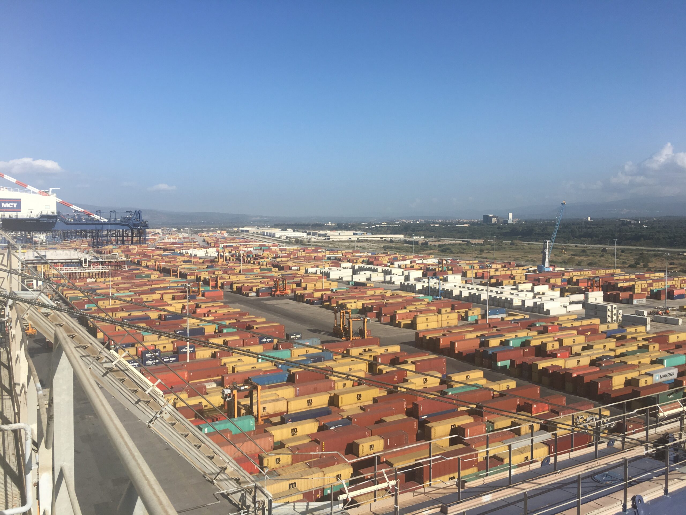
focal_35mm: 29
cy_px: 258
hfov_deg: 61.7
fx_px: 575
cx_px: 343
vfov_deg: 48.2
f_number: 2.2
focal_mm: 4.15
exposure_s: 1/2137
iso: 25
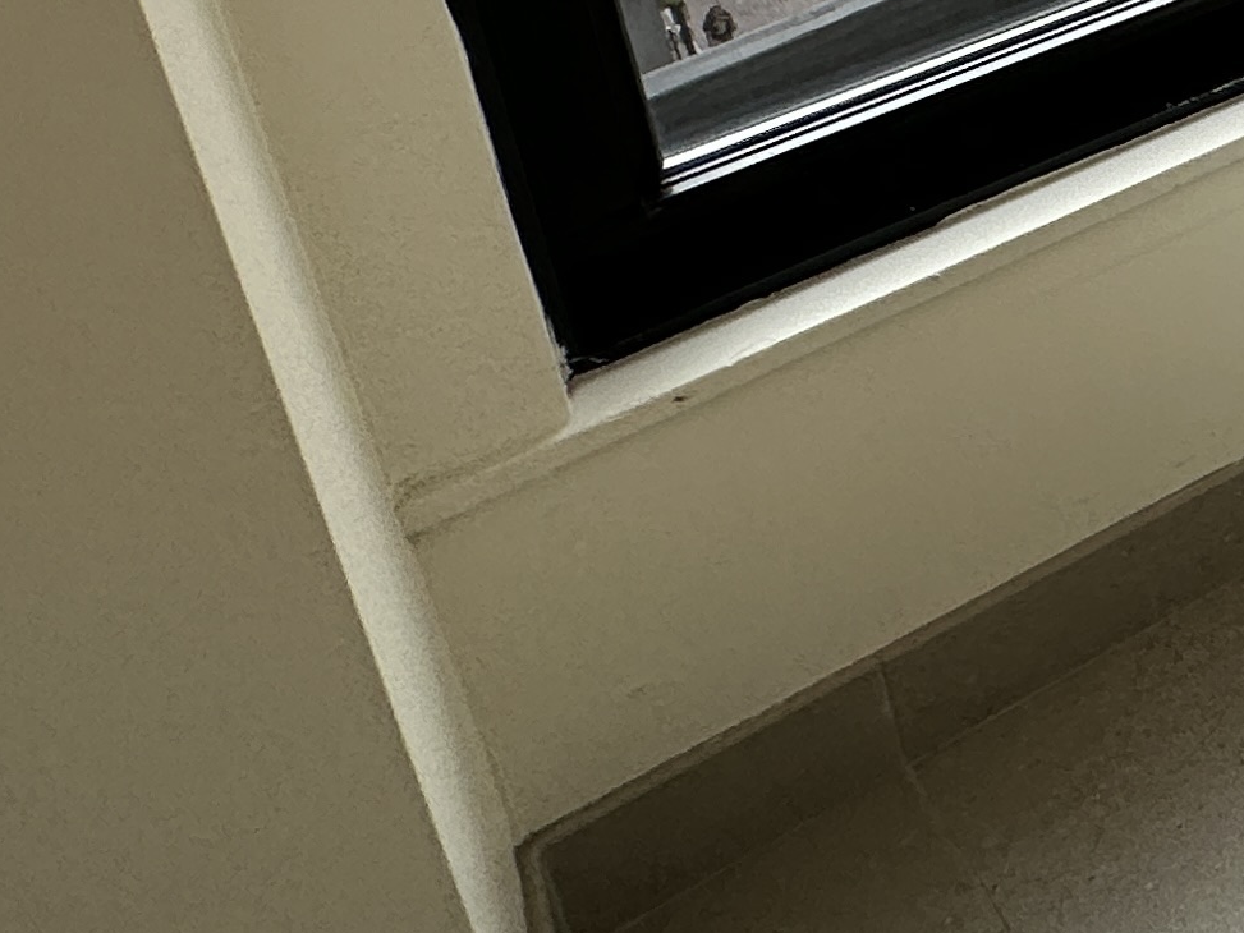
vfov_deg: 19.8
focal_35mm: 58
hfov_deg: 21.2
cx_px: 2276
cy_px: -665
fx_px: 2085
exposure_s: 1/670
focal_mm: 2.22
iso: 40
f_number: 2.2
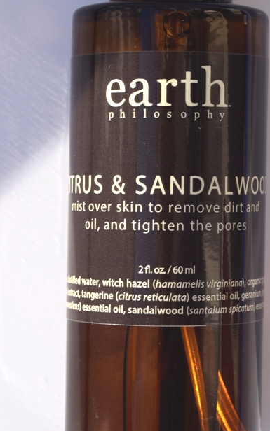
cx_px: 173
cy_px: 187
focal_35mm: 138
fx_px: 1630
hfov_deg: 9.5
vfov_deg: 15.1
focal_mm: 31
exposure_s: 1/320
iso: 200
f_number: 7.1
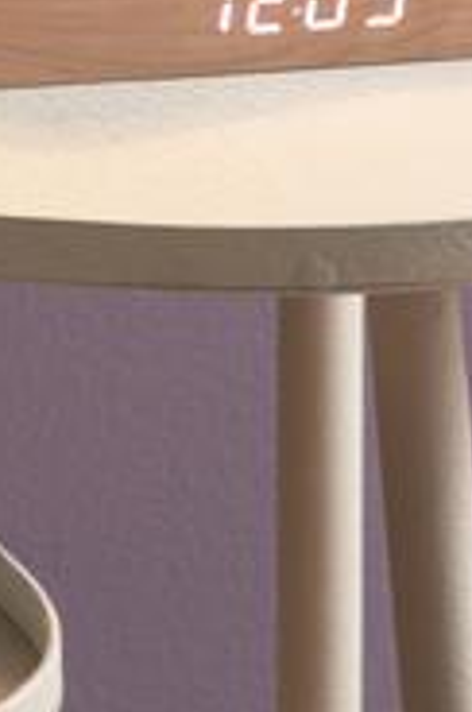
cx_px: -147
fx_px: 14706
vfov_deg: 2.8
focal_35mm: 745
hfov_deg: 1.8
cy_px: -615
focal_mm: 190
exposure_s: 1/4
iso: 125
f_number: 14
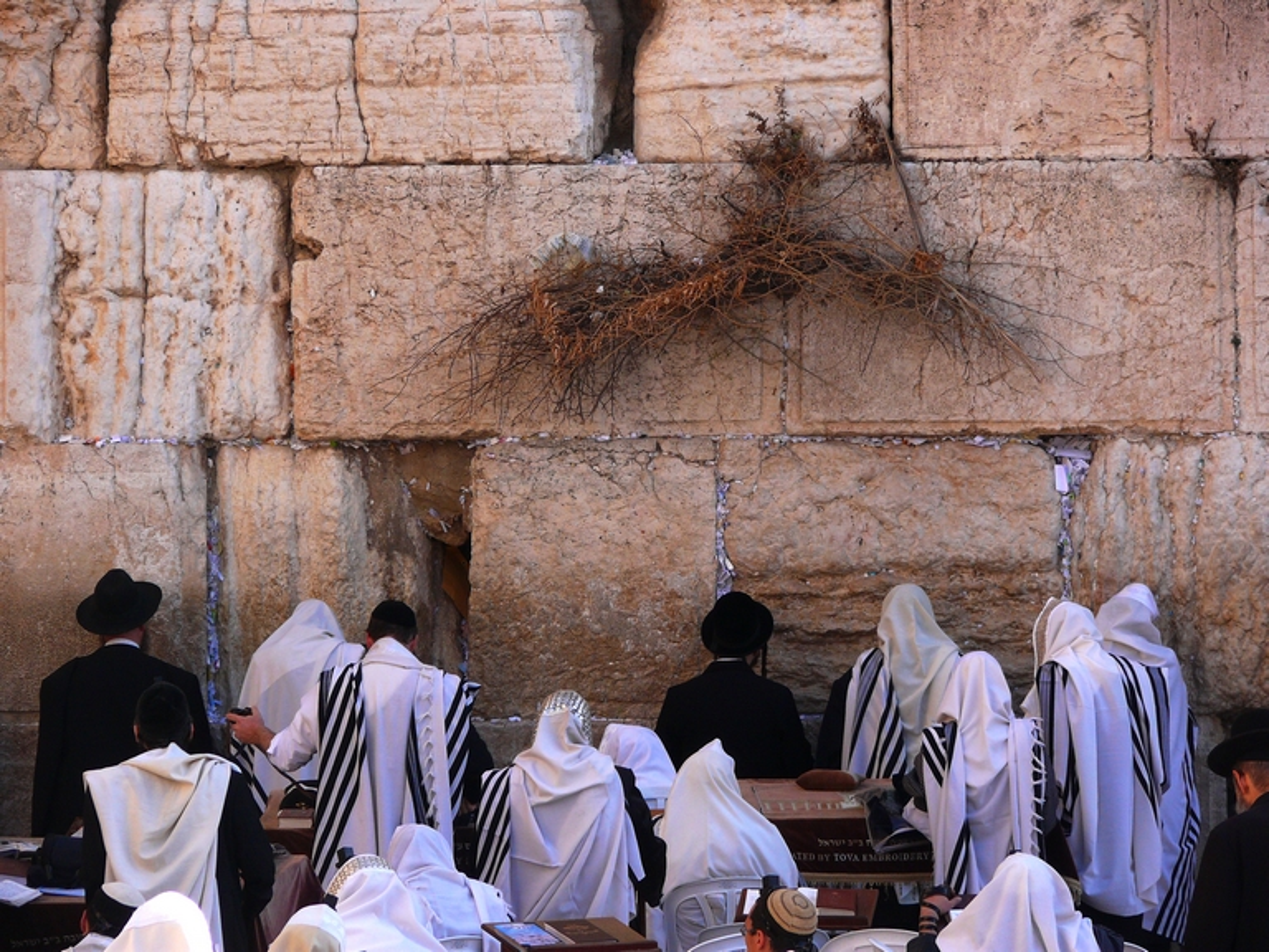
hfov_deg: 7.4
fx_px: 9861
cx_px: 634
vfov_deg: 5.5
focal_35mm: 269
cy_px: 476
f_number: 5
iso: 100
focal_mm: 56.8
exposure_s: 1/320
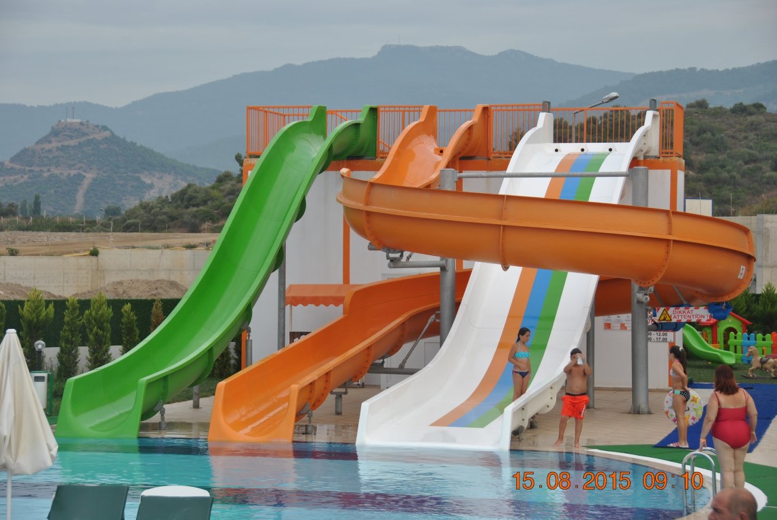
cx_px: 388
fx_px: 2010
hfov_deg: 21.9
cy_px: 260
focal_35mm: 93
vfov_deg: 14.7
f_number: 5.6
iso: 140
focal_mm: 62
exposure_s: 1/500
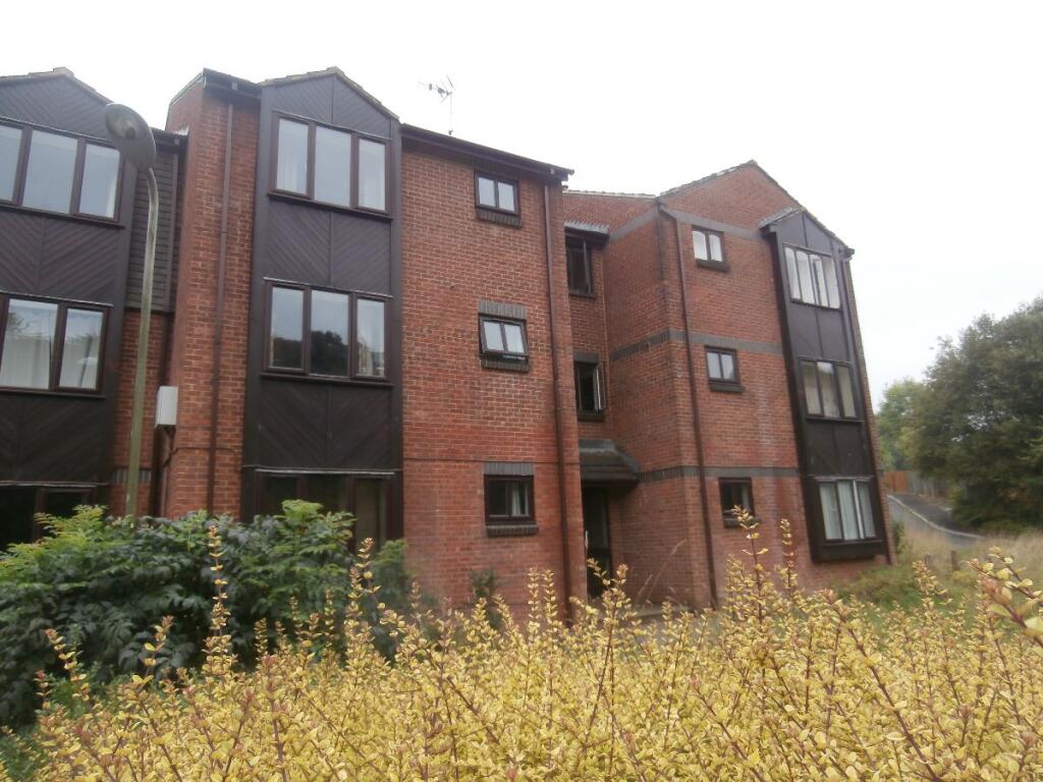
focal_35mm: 24
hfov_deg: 71.6
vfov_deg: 56.8
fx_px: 723
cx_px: 522
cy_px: 391
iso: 100
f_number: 3
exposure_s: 1/320
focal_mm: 4.2
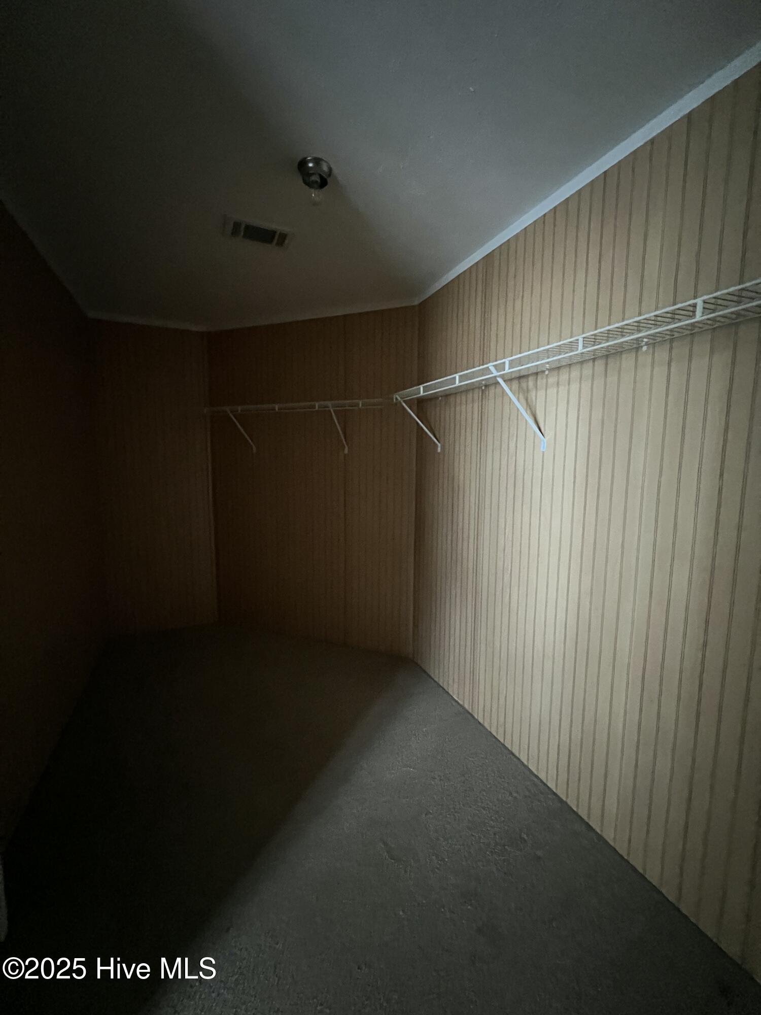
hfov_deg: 89.9
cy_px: 508
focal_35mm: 13
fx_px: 381
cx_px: 380
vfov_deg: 106.2
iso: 1600
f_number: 1.8
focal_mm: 1.57
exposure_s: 1/30
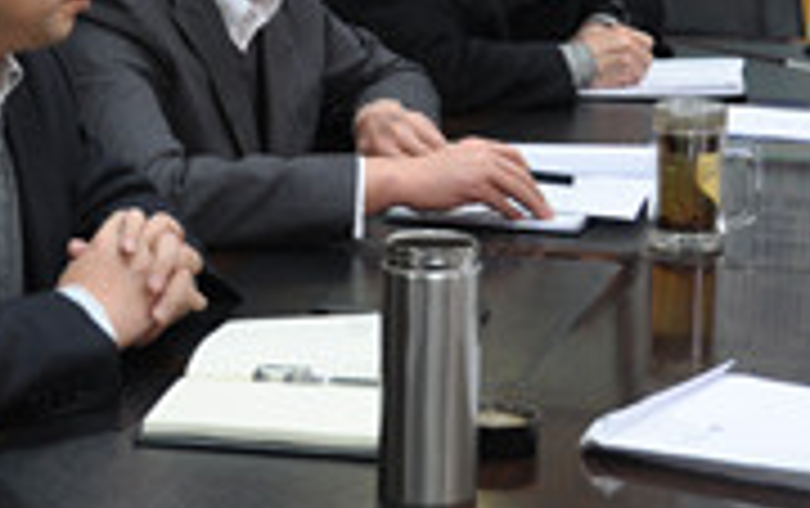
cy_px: 166
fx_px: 2476
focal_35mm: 112
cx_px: 166
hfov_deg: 18.4
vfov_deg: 11.7
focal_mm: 22
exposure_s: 1/15
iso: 400
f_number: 4
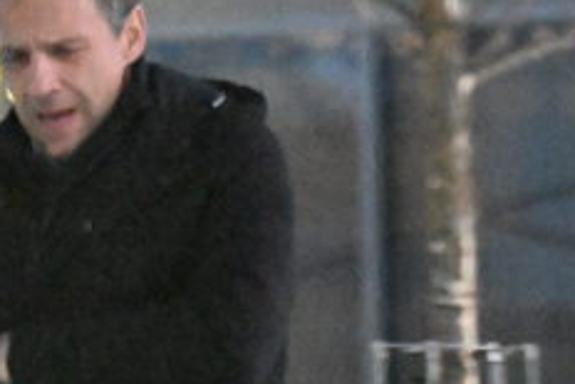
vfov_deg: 1.5
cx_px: -25
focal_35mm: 893
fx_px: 14272
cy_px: 421
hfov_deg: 2.3
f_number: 4
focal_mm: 200
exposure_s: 1/400
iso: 40000
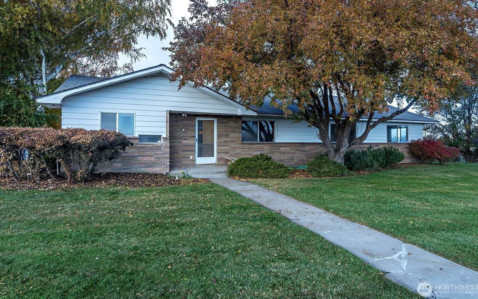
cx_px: 242
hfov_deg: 77.2
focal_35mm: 23
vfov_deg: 52.9
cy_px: 136
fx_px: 300
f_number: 8
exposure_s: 1/200
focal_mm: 22
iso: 200
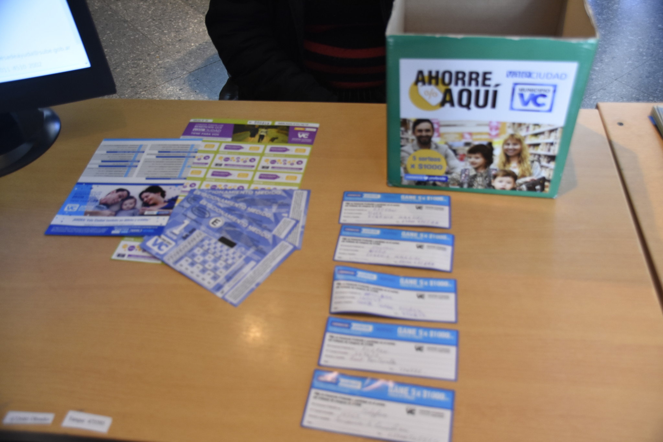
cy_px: 221
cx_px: 332
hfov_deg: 57.2
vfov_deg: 40.0
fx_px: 608
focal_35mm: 33
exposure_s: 1/60
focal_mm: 22
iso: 800
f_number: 4
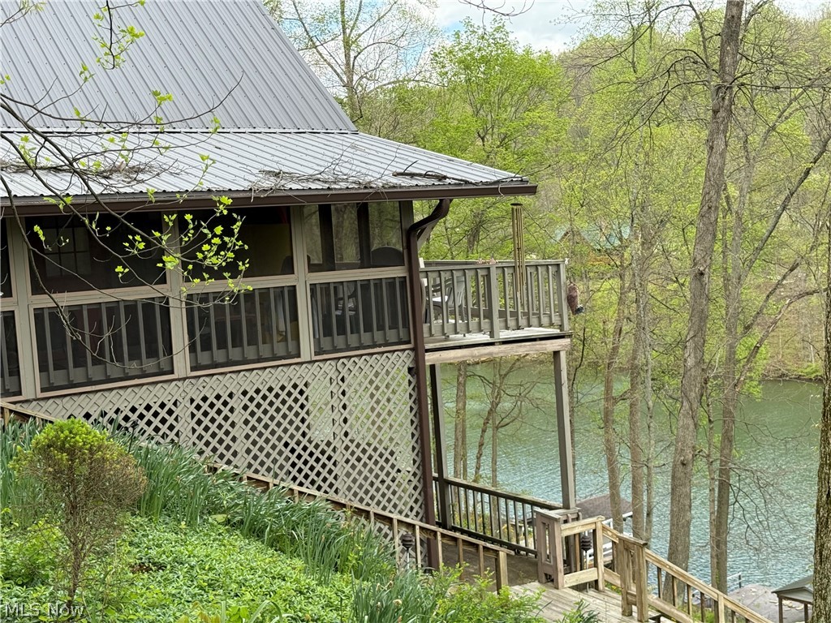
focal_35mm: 48
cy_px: 312
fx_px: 1152
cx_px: 416
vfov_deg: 30.3
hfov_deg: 39.7
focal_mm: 6.76
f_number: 1.78
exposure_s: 1/987
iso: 100
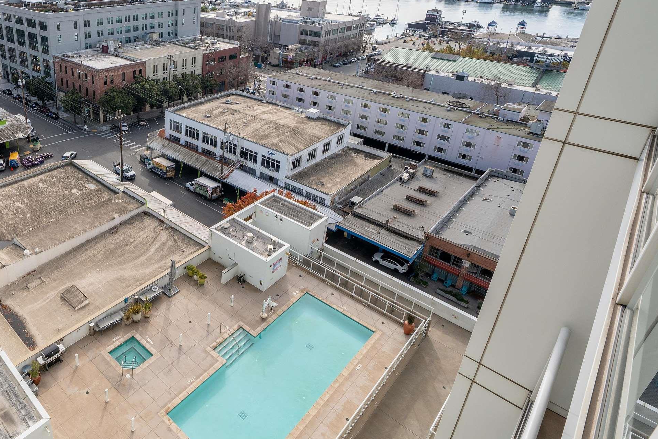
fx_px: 439
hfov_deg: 69.1
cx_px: 168
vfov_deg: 51.8
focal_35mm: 24
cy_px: 134
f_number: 9
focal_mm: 15
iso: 125
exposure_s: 1/400
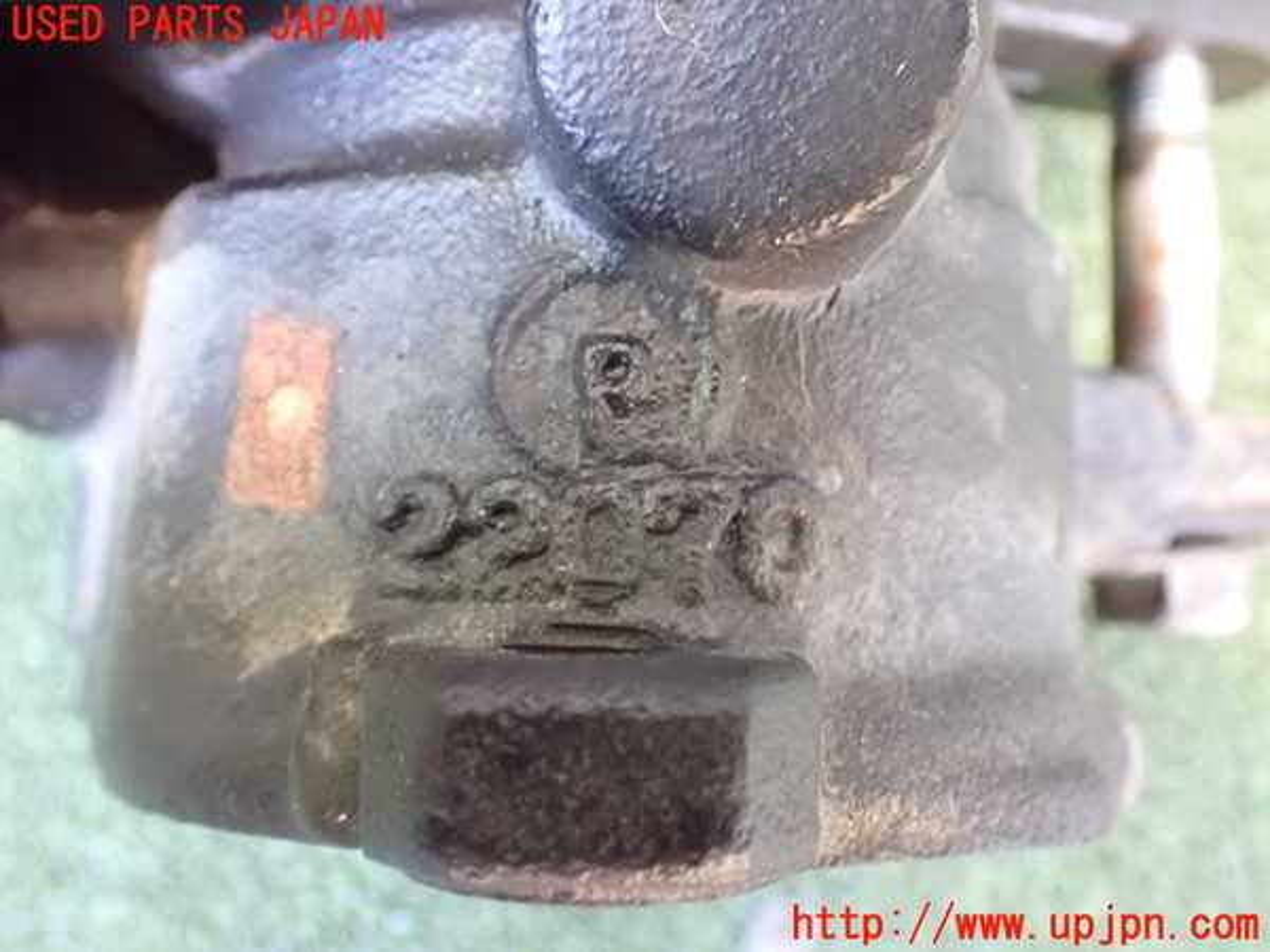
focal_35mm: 38
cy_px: 476
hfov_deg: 49.0
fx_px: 1394
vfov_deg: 37.7
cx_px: 635
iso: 1600
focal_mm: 6.83
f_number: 2.7
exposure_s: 1/30
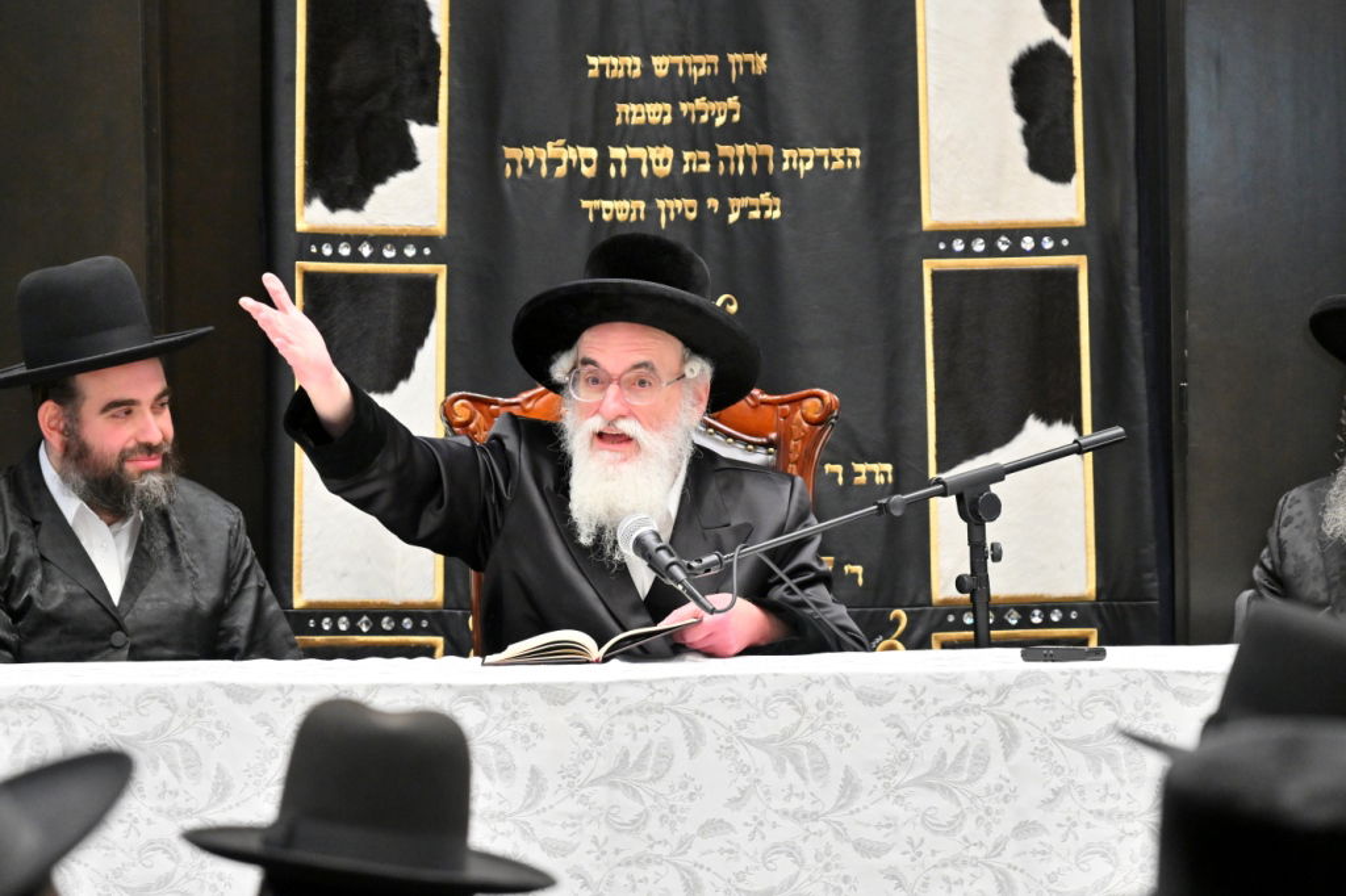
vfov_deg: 7.6
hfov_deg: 11.4
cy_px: 448
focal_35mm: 180
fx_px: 6727
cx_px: 673
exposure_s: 1/160
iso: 1000
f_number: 4
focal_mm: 120
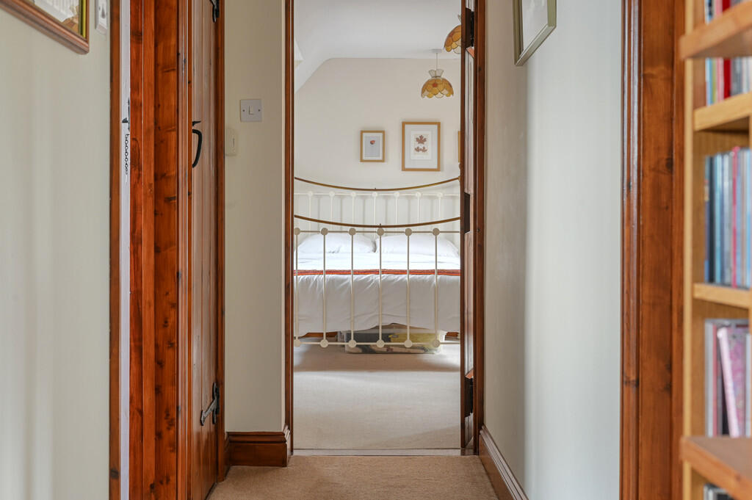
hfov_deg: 39.6
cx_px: 376
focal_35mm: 50
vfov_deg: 26.9
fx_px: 1044
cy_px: 250
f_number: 8
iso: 400
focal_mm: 50
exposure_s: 1/1.67
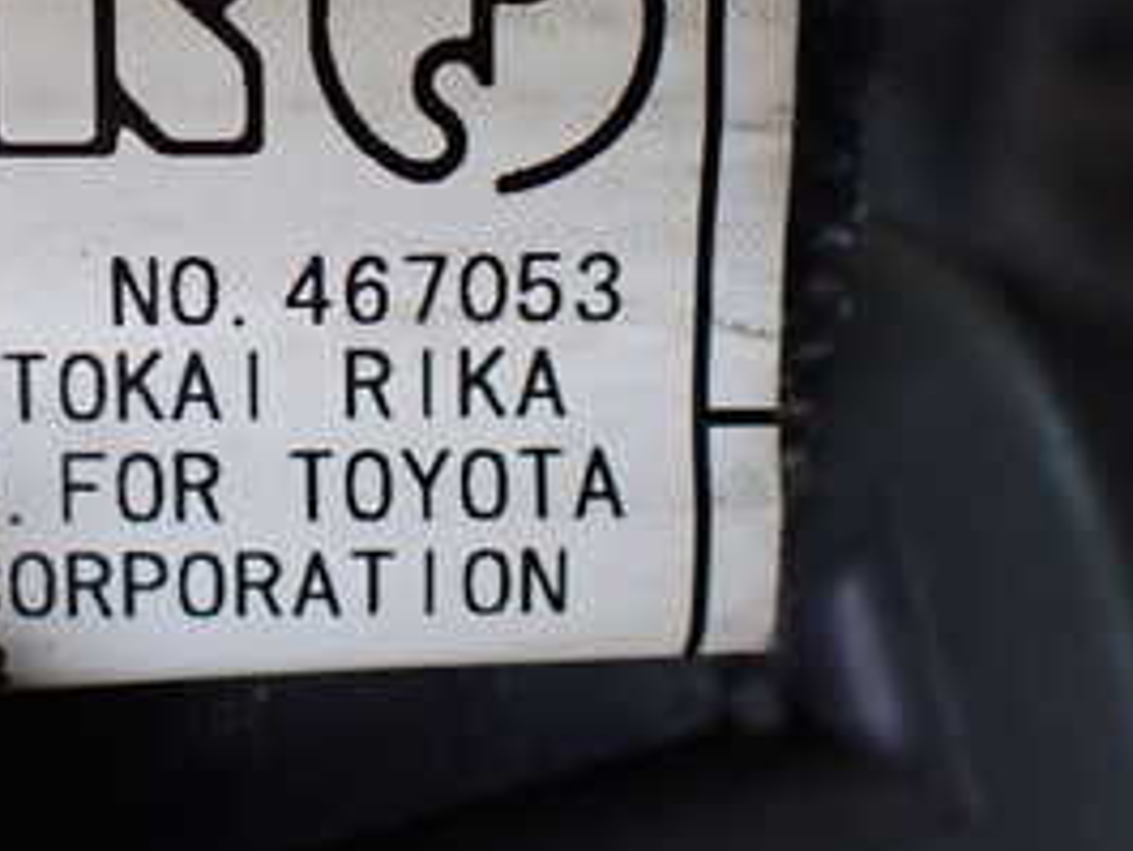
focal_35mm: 68
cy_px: 90
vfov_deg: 21.2
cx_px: 64
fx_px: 2227
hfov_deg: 27.3
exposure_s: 1/125
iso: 400
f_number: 2.3
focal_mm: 5.4
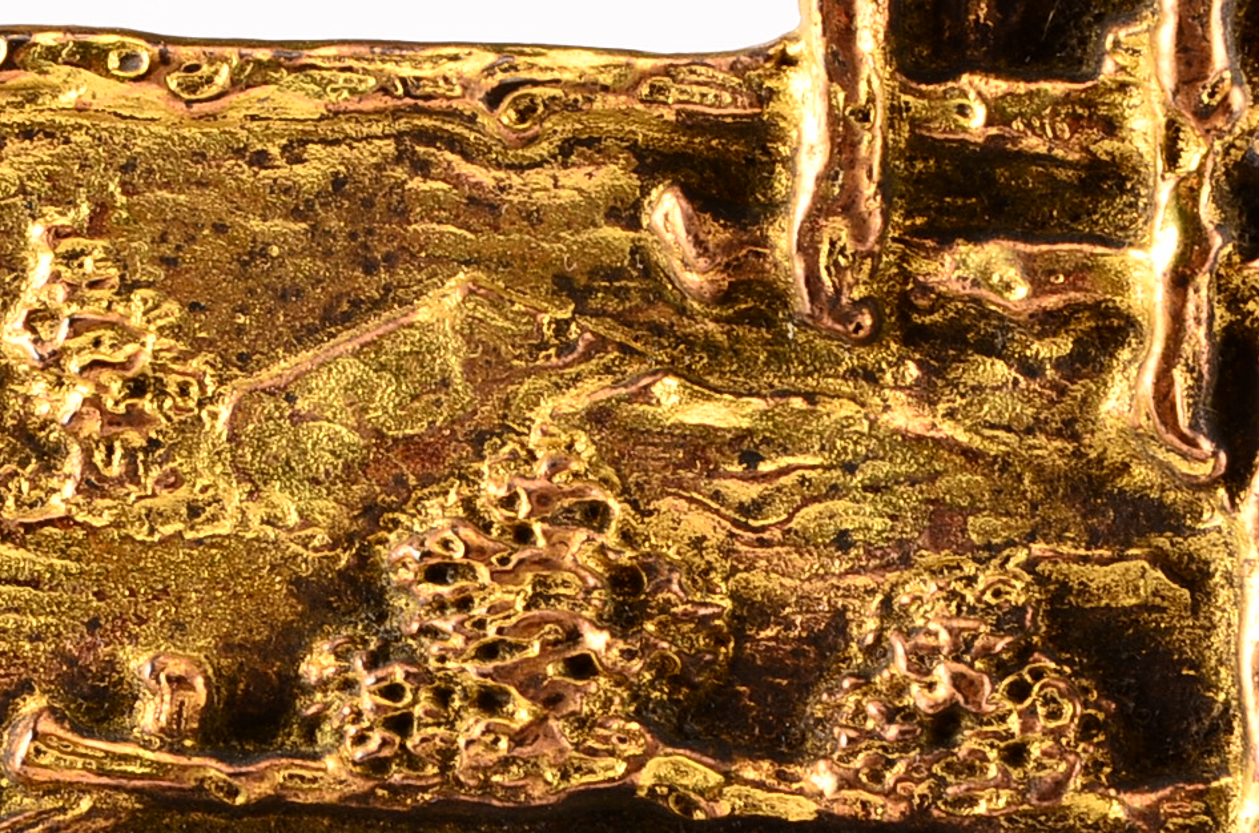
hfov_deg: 5.0
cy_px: 487
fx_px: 14315
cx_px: 512
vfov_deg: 3.3
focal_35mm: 410
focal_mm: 105
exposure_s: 1/160
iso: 100
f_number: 18
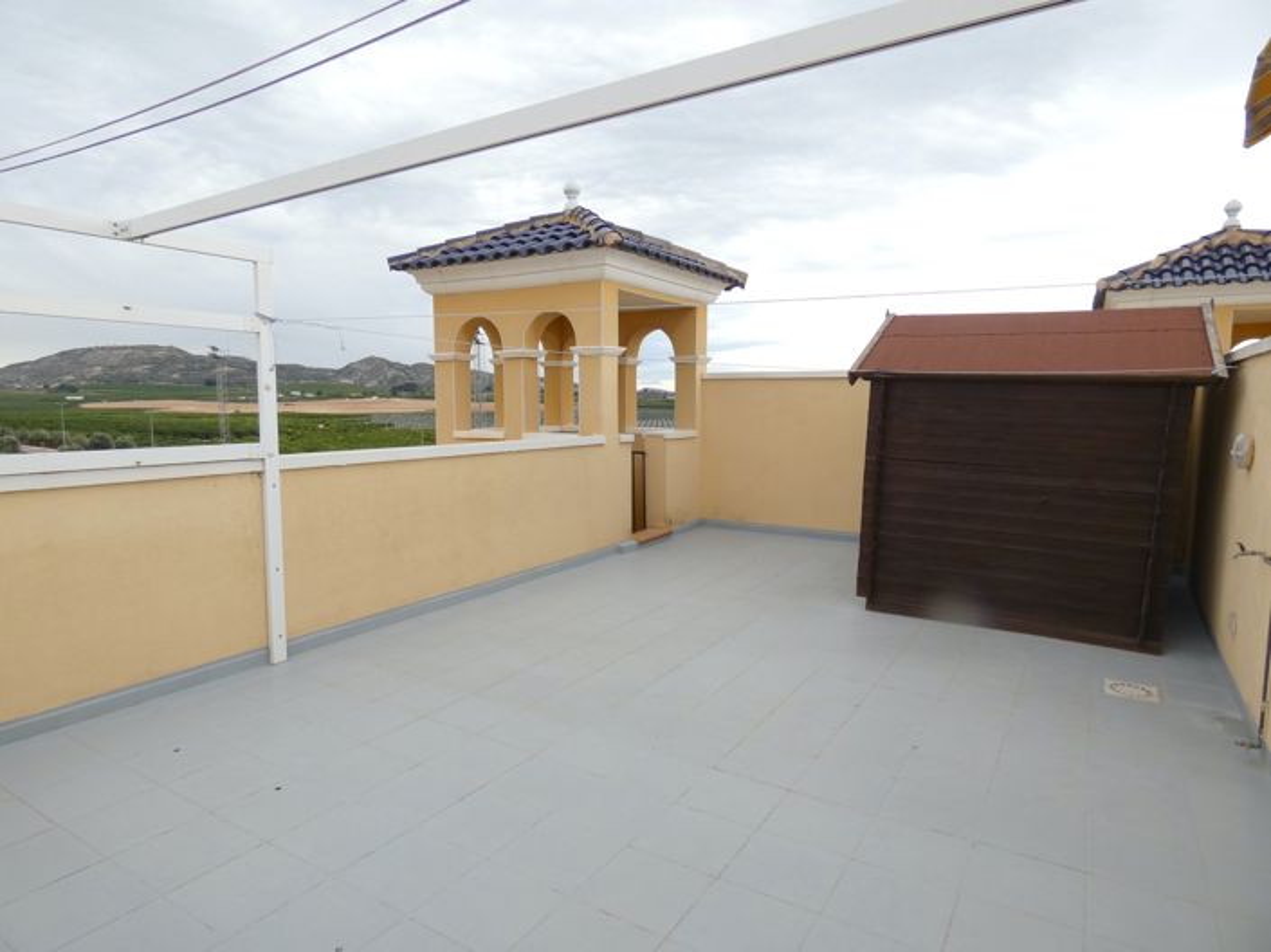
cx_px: 636
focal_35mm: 20
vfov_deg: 65.9
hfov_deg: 81.8
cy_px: 476
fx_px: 734
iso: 80
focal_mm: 3.6
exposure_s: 1/250
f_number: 2.8
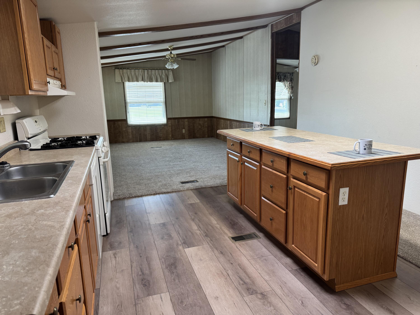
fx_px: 291
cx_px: 210
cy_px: 158
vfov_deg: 56.8
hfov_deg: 71.6
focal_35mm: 24
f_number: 1.78
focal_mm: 6.76
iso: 200
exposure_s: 1/120
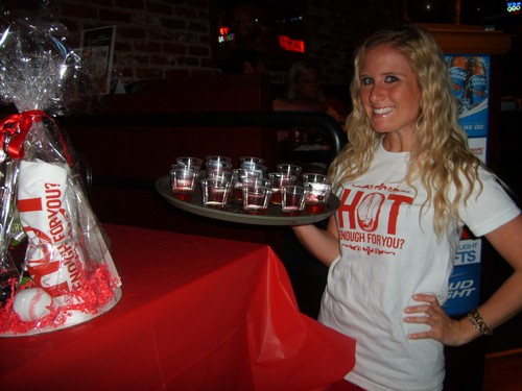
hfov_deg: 52.6
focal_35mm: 35
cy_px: 196
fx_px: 528
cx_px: 261
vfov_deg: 40.7
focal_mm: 5.8
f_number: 2.8
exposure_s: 1/45
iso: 100
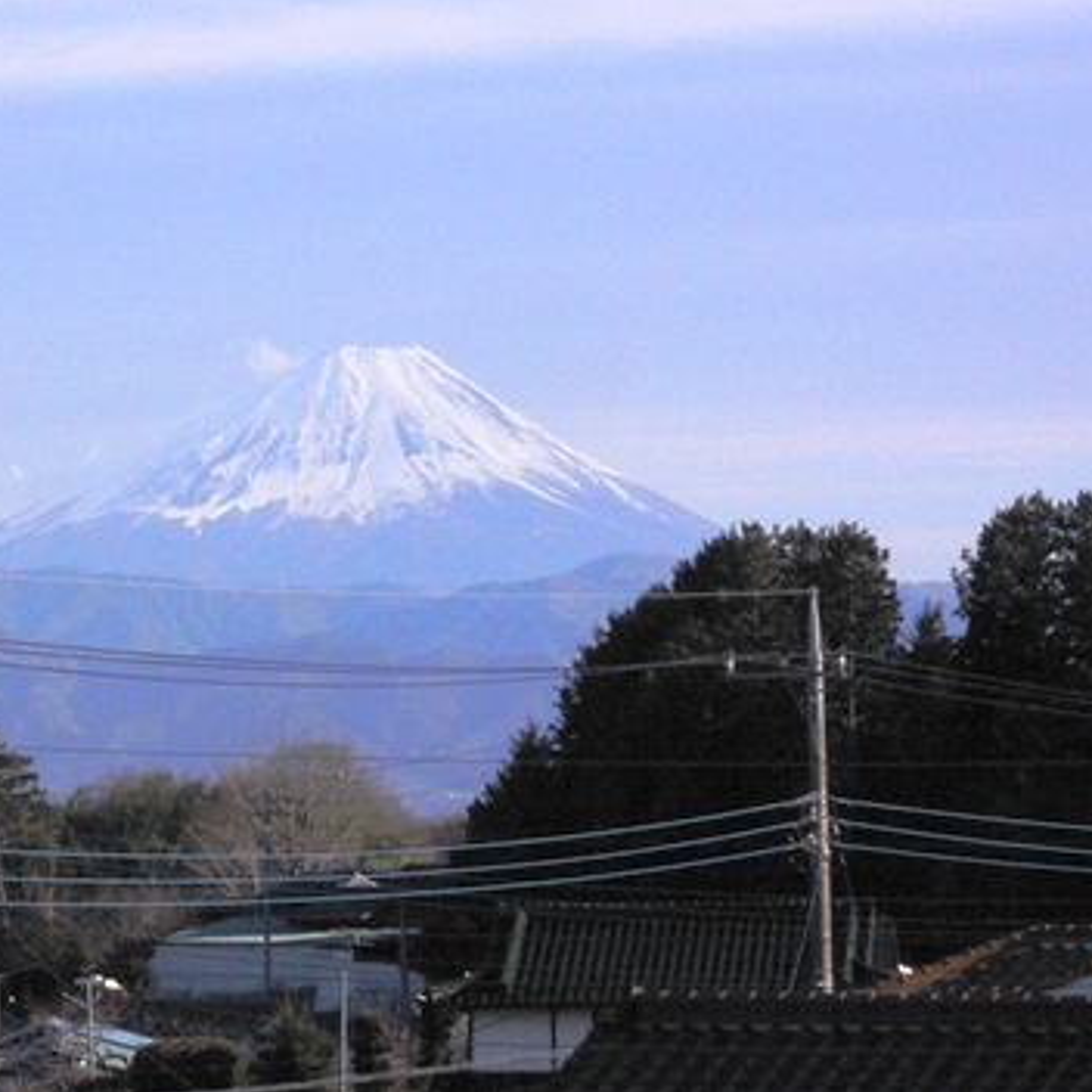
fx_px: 4461
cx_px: 416
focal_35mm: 125
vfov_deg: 14.0
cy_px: 546
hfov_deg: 13.9
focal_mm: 17.4
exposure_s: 1/500
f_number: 10
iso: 400
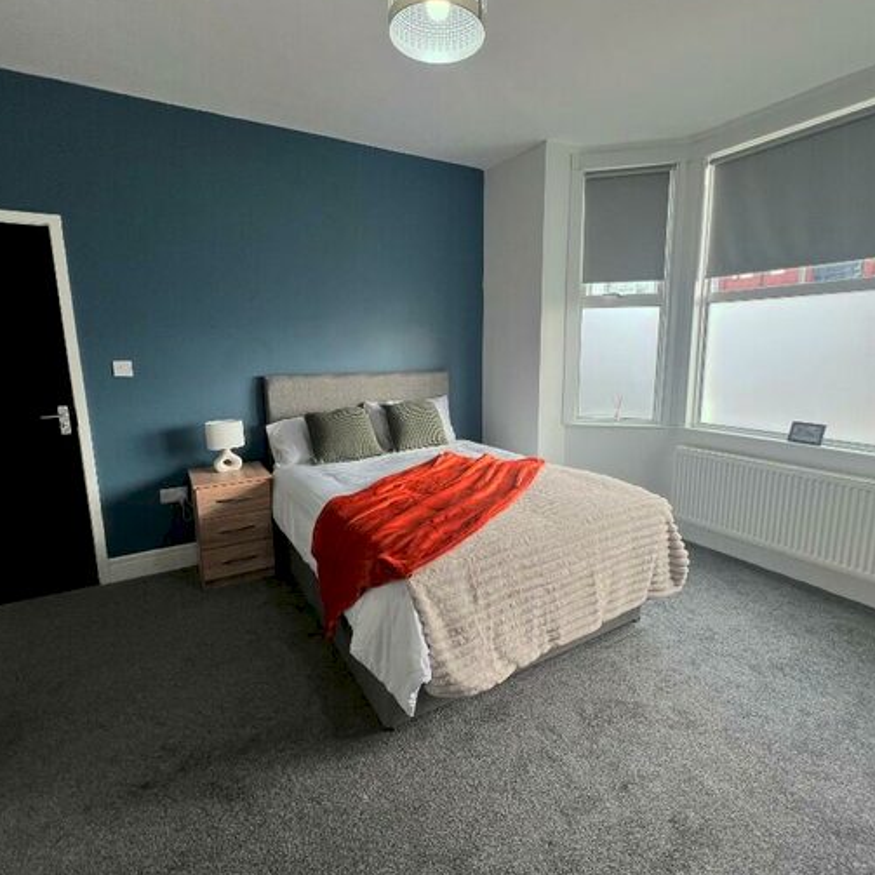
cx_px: 458
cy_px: 432
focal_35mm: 16
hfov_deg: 87.4
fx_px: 458
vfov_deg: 87.4
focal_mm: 1.57
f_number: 1.8
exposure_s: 1/99
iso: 50
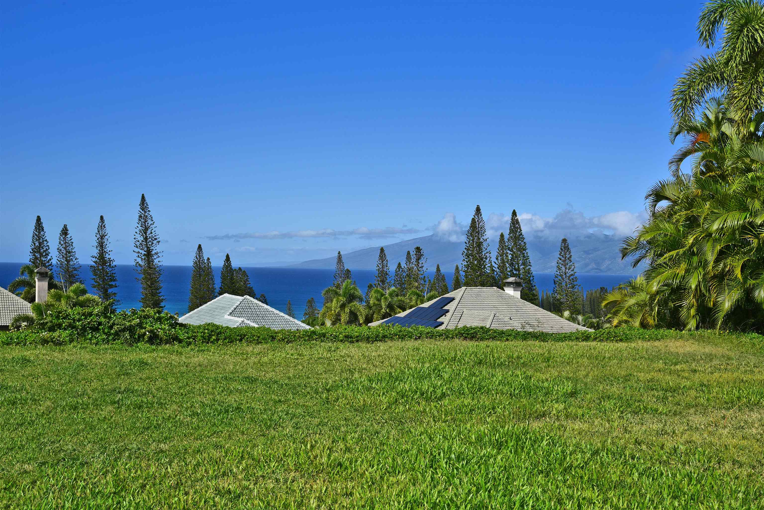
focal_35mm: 38
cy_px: 255
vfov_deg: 35.1
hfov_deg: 50.7
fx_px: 807
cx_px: 382
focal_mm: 38
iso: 100
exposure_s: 1/200
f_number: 14
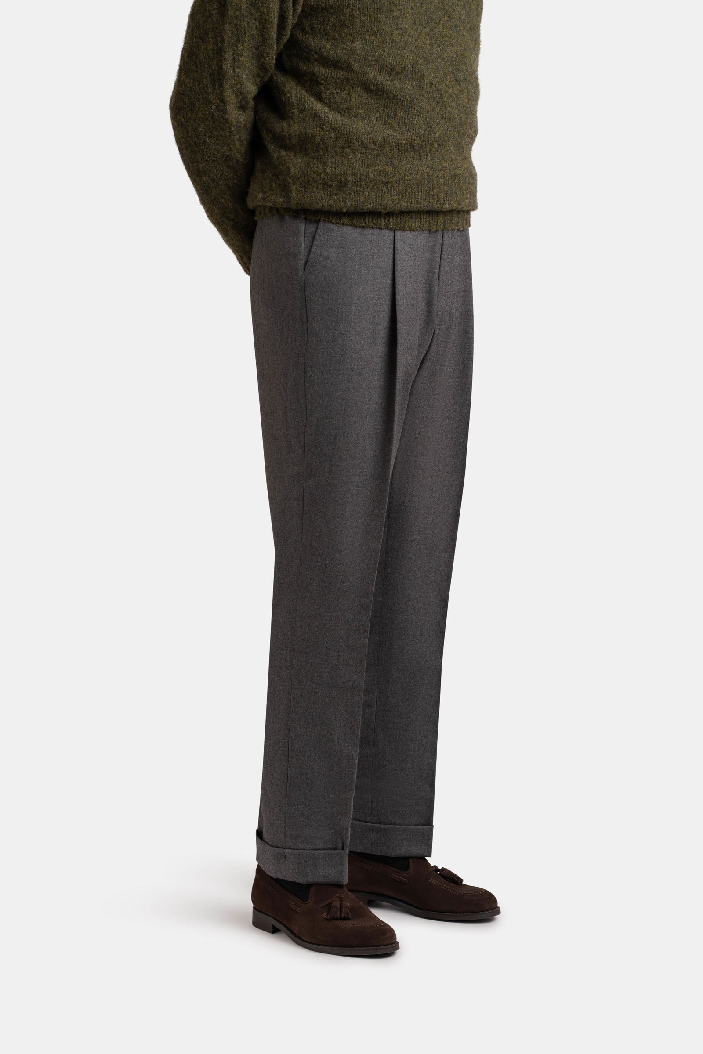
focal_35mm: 78
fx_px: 2285
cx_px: 352
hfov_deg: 17.5
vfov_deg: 26.0
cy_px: 527
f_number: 8
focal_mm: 78
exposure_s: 1/125
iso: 100
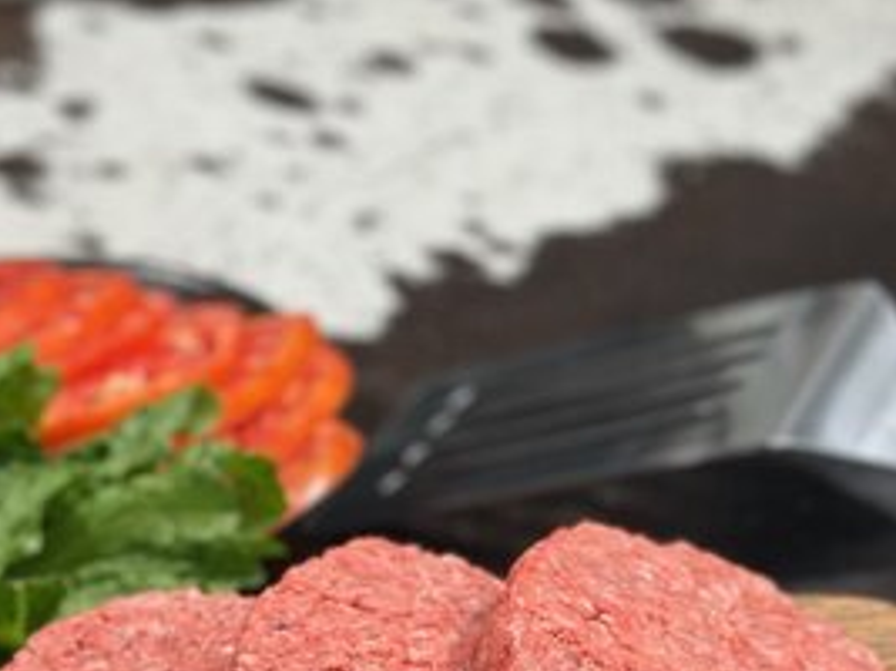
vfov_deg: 12.6
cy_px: 795
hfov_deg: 17.1
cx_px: 631
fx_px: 2975
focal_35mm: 115
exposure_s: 1/125
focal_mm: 6.86
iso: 100
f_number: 1.78
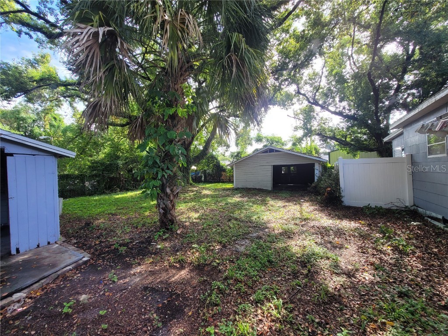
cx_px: 224
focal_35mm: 13
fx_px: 168
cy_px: 168
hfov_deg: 106.2
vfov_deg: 89.9
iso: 64
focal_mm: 2.2
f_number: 2.2
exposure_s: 1/217
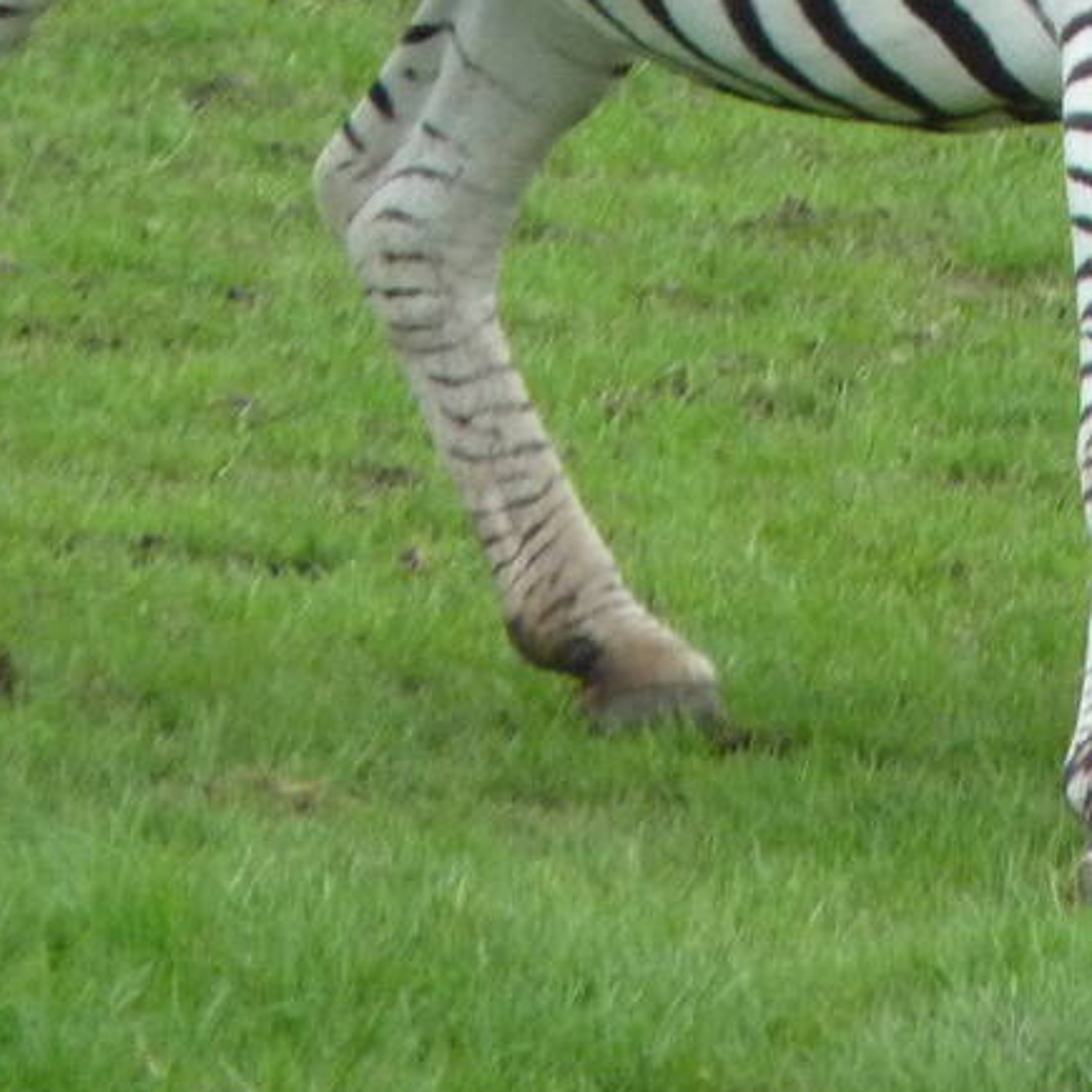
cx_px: 1255
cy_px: -324
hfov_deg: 1.1
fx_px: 56391
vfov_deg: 1.1
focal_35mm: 1580
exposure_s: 1/500
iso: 400
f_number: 4.4
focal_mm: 86.4
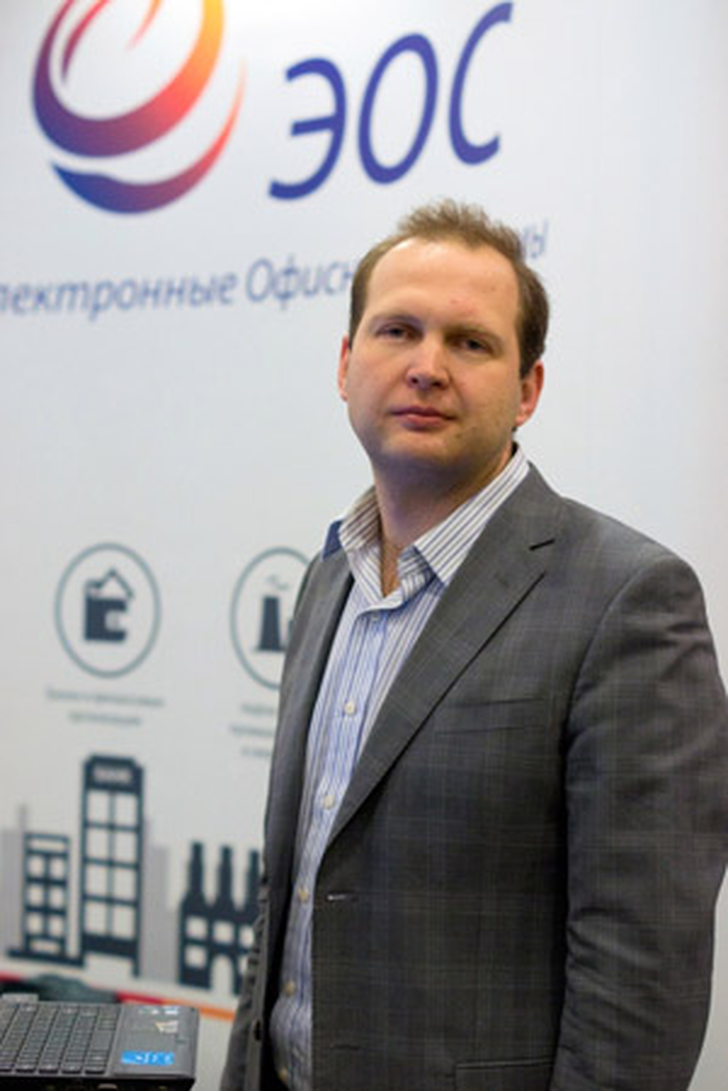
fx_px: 2275
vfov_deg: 27.0
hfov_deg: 18.2
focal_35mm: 75
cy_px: 546
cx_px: 364
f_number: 2.8
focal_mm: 50
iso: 800
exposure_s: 1/60
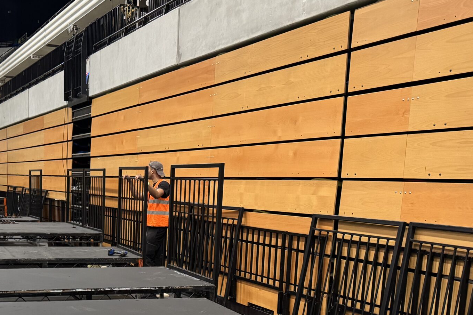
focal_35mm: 47
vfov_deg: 27.8
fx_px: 617
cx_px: 110
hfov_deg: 40.5
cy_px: 272
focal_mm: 6.76
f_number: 1.78
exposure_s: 1/50
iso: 500
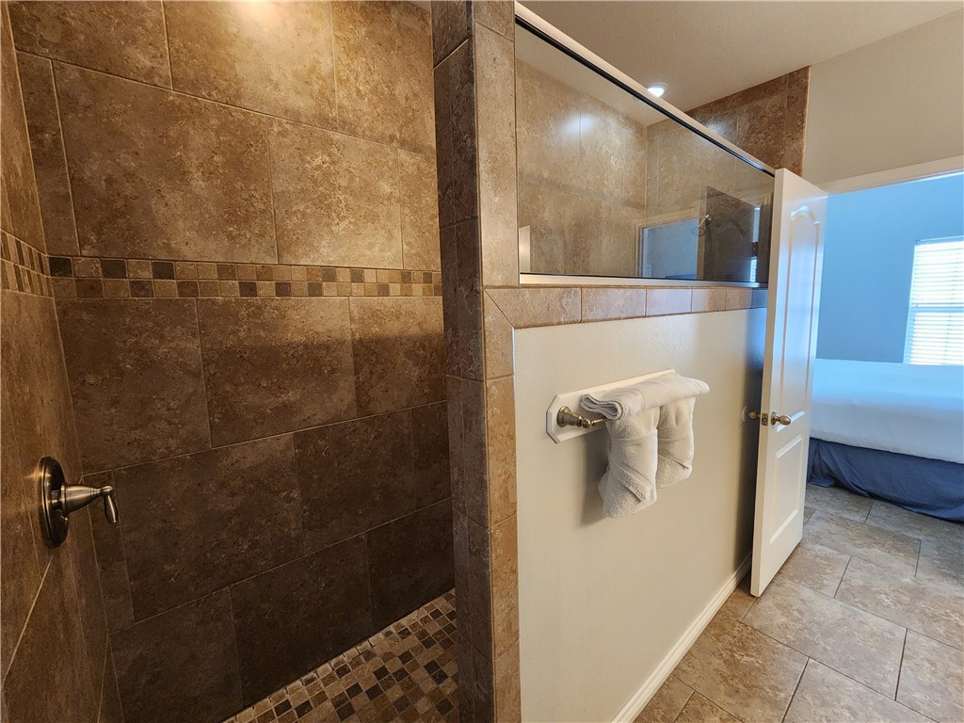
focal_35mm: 13
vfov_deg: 89.9
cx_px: 482
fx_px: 362
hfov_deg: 106.2
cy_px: 362
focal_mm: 2.2
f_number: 2.2
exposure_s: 1/60
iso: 320
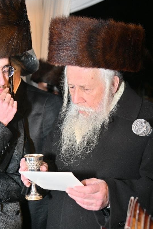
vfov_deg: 41.1
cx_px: 84
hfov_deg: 28.1
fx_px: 306
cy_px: 123
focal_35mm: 48
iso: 200
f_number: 4
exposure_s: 1/200
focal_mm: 38
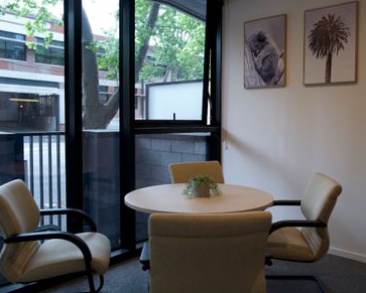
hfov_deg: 52.3
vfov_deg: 43.4
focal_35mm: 34
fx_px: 369
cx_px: 226
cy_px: 136
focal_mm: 28
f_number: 2.8
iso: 200
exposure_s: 1/50
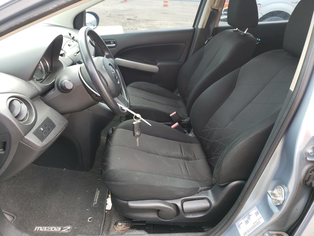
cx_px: 157
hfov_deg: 67.3
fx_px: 236
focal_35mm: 26
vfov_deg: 53.1
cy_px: 118
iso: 50
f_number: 1.5
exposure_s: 1/169
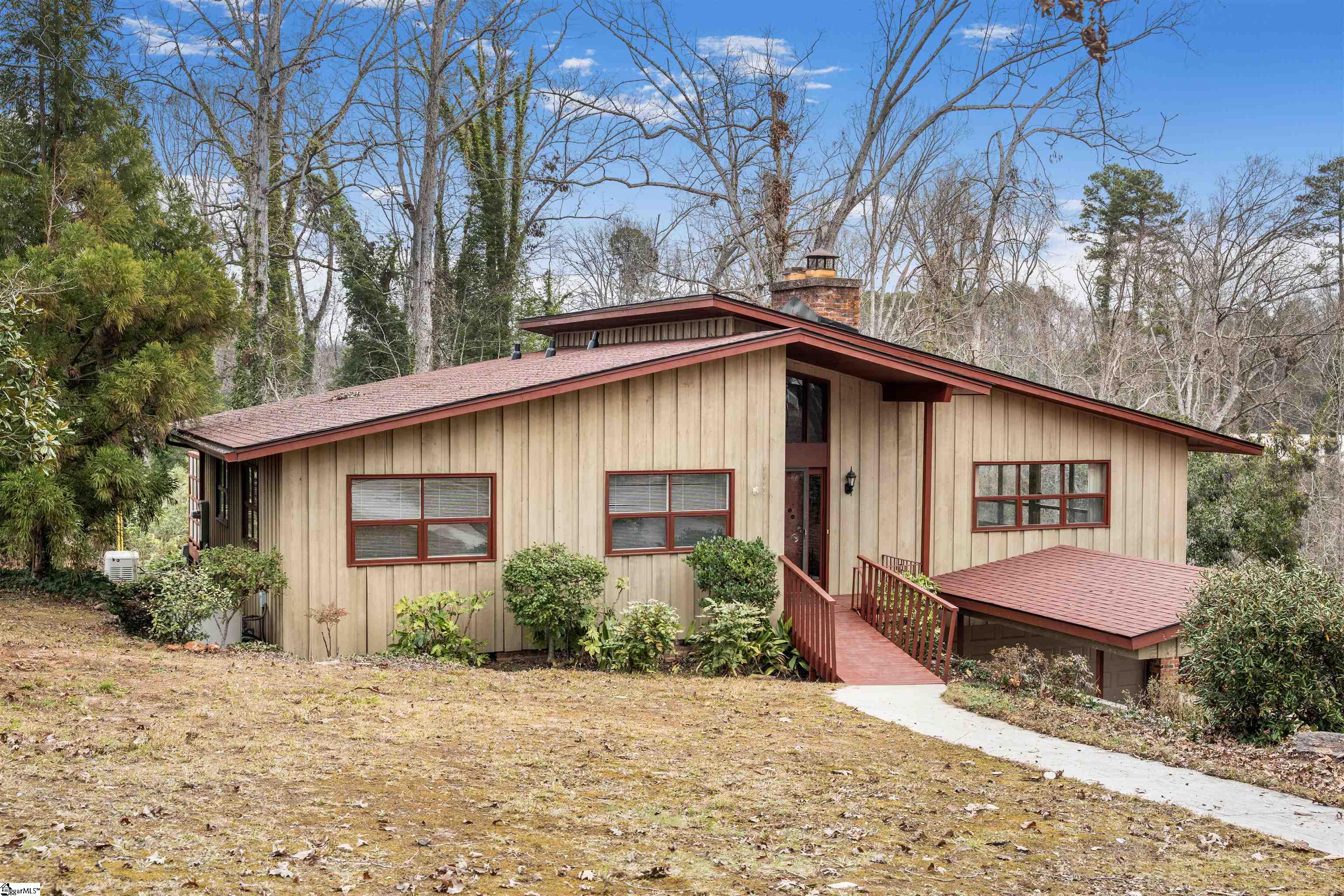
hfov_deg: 47.7
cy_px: 448
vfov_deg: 32.9
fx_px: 1519
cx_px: 672
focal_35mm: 41
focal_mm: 40.7
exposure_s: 1/30
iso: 250
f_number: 7.1
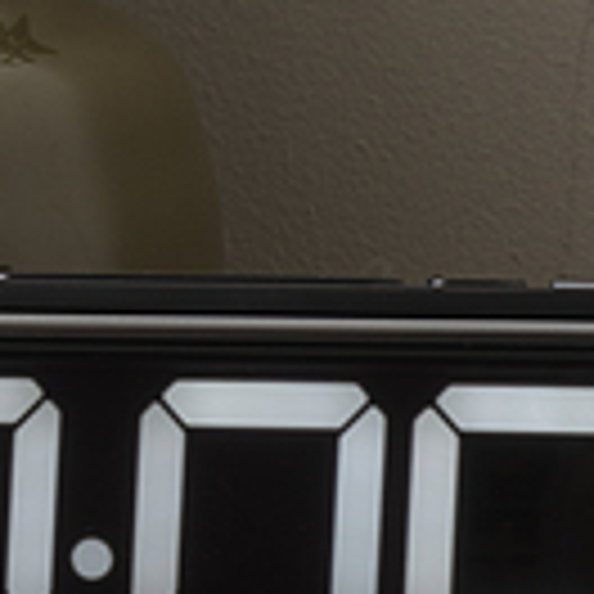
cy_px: 20
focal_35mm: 893
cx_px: -218
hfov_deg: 2.0
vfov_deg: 2.0
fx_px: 17337
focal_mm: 160
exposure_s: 1/3
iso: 125
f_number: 13
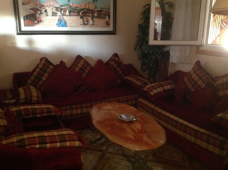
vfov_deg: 40.6
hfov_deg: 52.7
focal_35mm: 35
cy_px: 85
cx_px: 114
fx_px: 230
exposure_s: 1/15
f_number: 2.4
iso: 800
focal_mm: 4.28
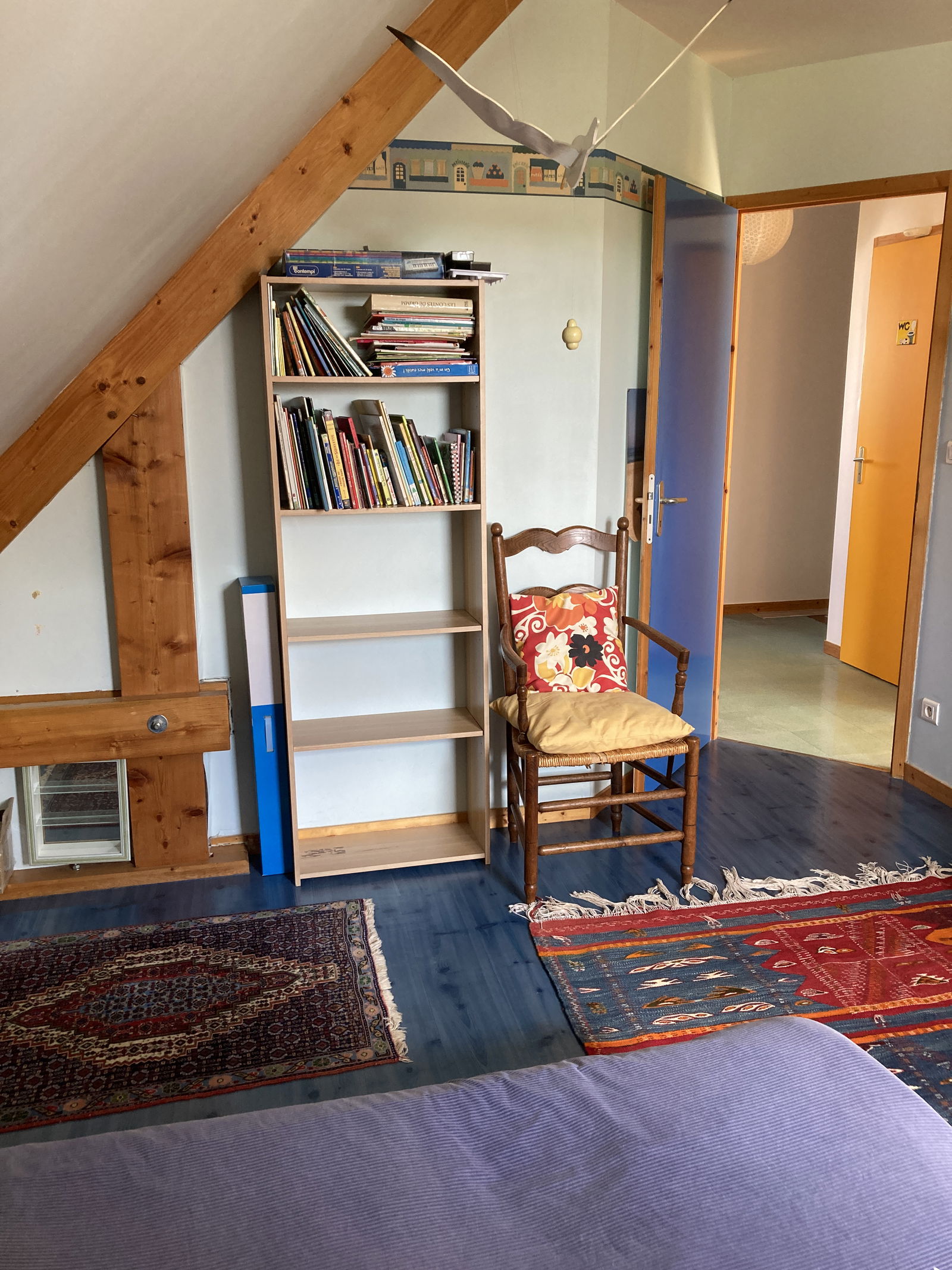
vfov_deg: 63.4
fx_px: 1027
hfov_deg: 49.7
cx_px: 476
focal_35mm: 28
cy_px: 635
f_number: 1.8
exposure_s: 1/60
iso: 100
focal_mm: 3.99
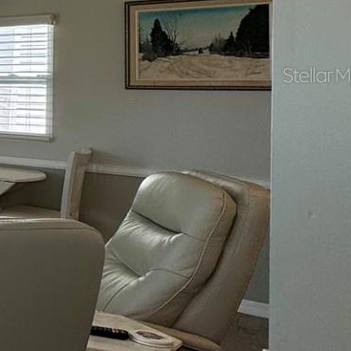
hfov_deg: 17.9
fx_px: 619
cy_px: 75
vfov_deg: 30.9
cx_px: -392
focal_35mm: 54
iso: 40
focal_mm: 2.22
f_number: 2.2
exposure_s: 1/131
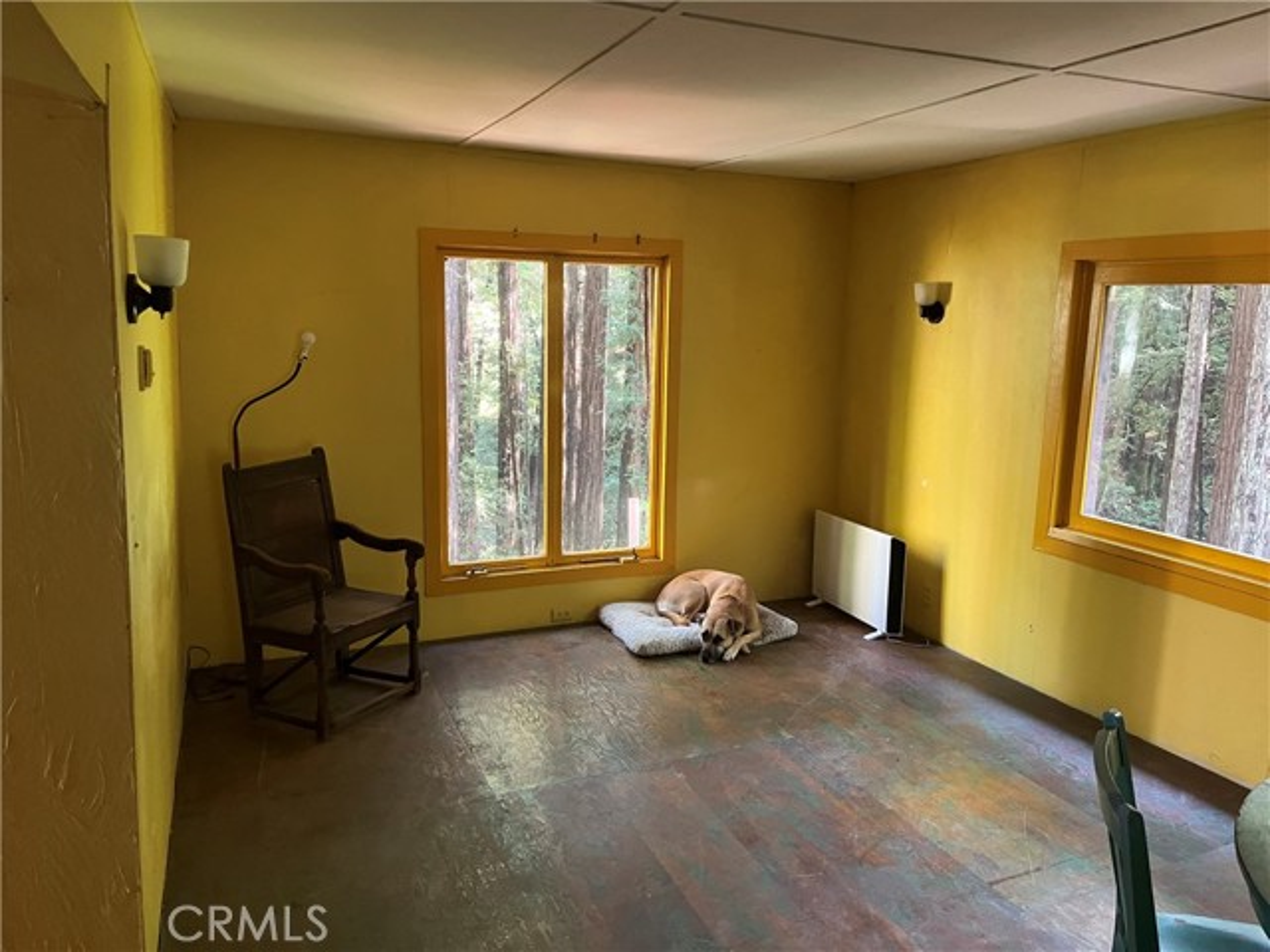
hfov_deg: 67.3
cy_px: 476
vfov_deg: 53.1
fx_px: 954
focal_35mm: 26
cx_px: 635
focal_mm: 5.1
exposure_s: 1/44
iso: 500
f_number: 1.6
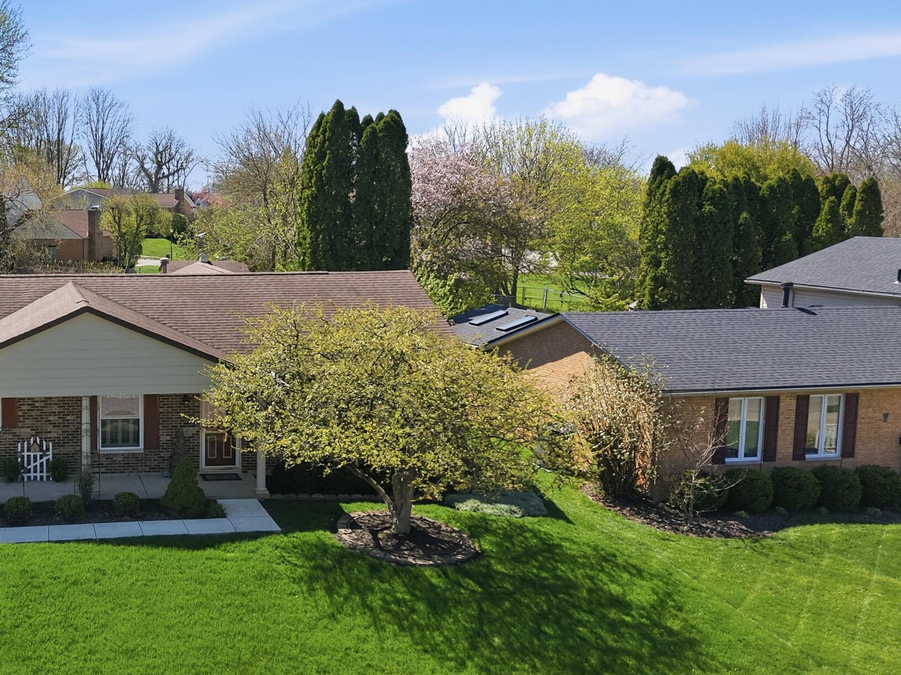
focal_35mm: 44
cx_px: 113
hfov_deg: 40.2
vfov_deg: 32.9
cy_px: 344
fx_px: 1145
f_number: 1.8
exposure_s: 1/3200
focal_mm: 8.7
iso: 150
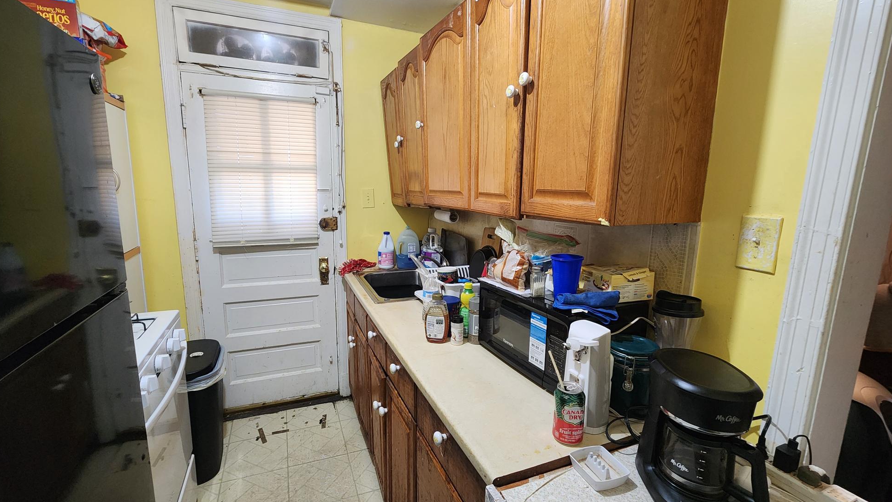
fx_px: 355
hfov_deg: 103.0
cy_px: 248
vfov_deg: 70.5
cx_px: 431
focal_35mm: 15
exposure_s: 1/40
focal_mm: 2.2
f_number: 2.2
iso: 320
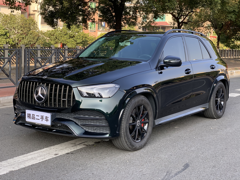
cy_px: 90
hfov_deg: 36.8
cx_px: 120
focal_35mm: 52
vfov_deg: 28.0
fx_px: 361
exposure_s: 1/143
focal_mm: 6
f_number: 2.4
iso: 16
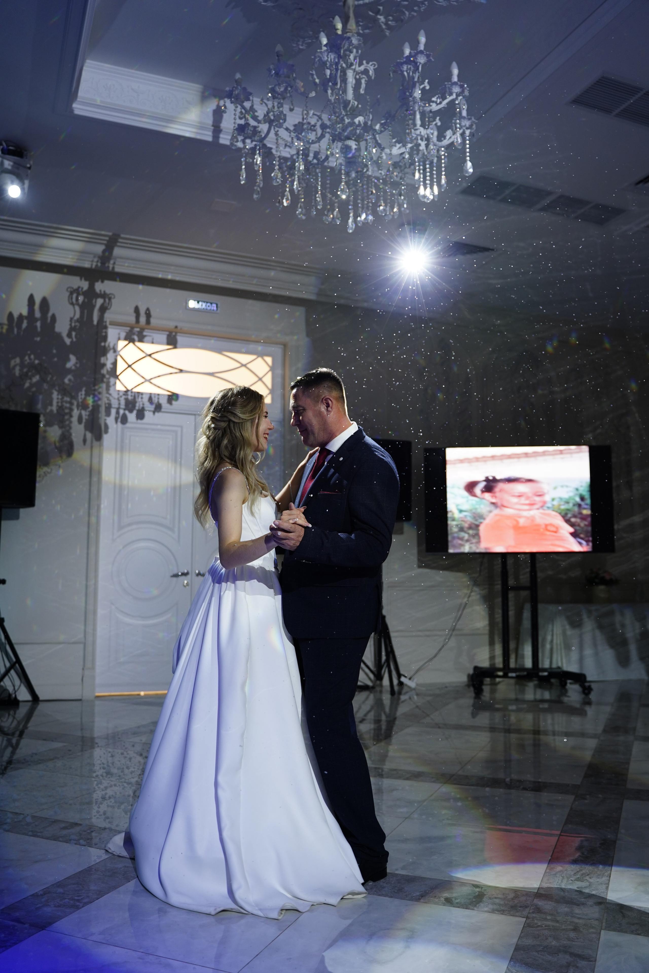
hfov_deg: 43.6
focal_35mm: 30
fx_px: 811
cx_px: 324
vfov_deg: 61.9
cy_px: 486
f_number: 2.8
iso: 400
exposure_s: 1/100
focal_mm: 30
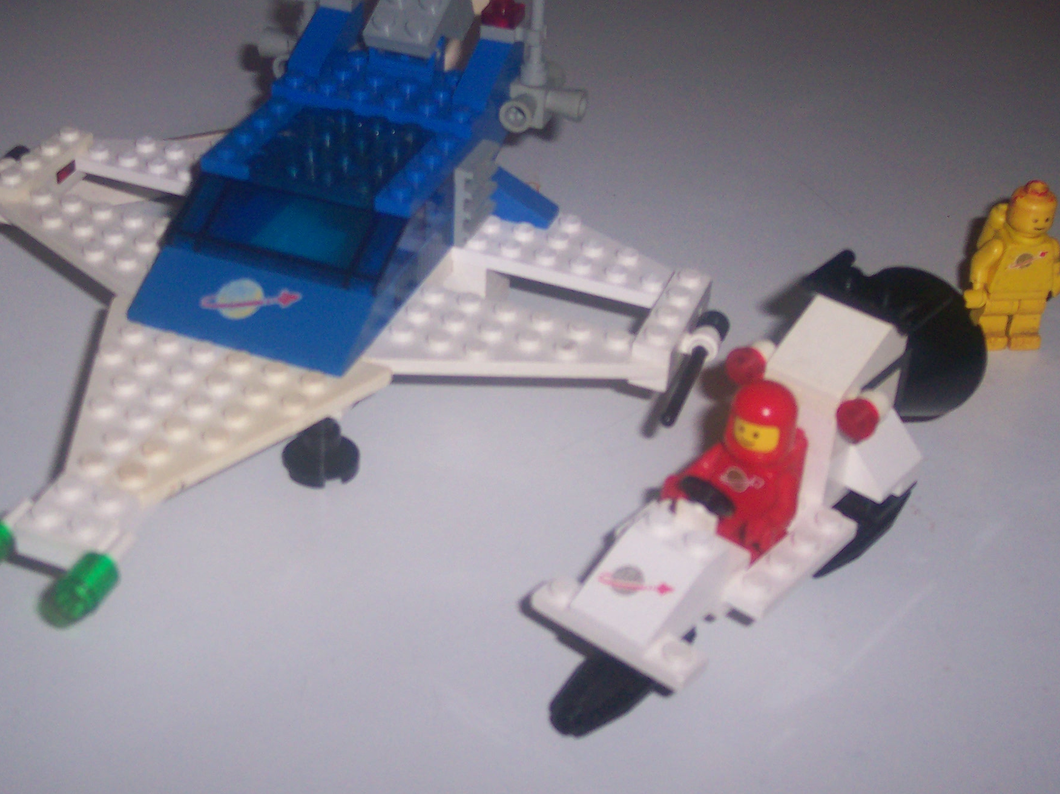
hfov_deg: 34.3
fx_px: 1714
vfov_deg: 26.0
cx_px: 430
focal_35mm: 56
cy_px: 314
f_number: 2.8
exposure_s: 1/30
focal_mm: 8
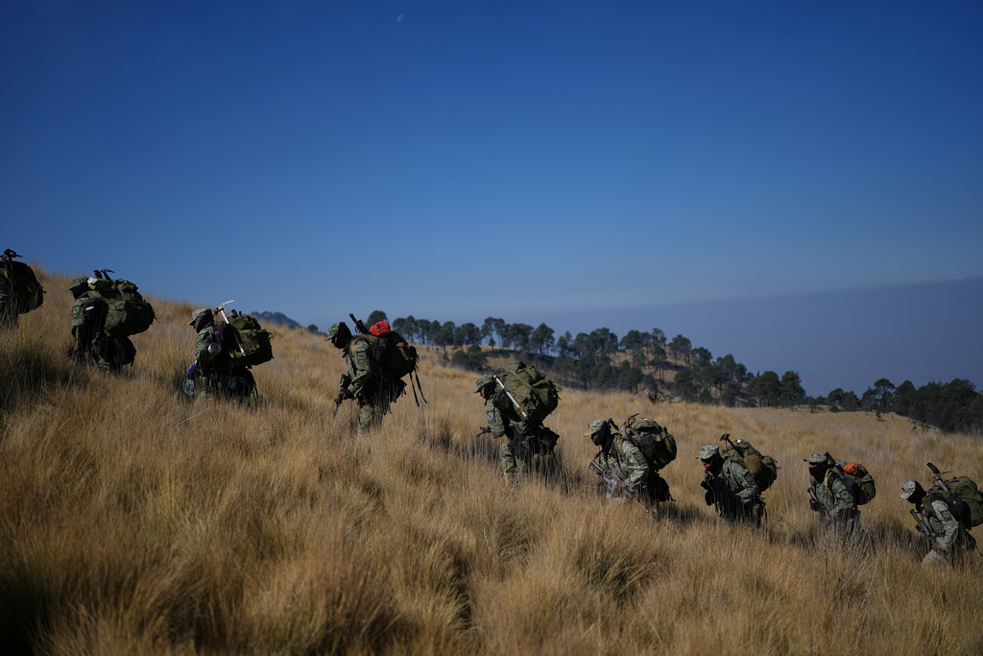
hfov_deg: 54.4
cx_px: 492
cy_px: 328
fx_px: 956
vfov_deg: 37.9
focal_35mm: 35
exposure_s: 1/6400
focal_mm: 35
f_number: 1.4
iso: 50
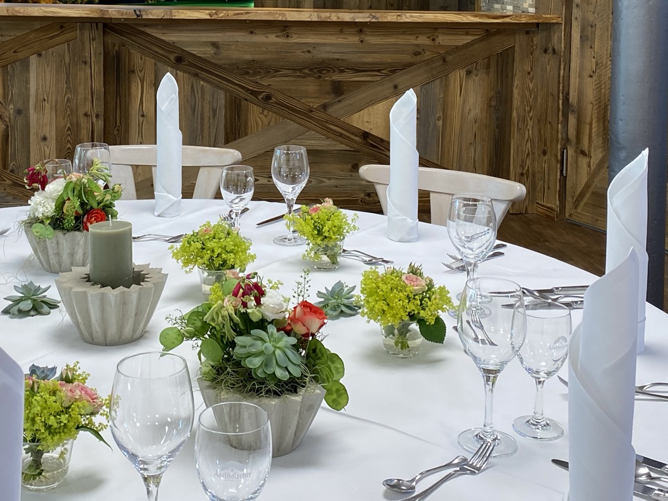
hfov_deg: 38.1
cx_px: 281
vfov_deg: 28.0
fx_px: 965
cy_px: 46
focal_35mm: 50
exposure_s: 1/121
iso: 100
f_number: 1.8
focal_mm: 4.25
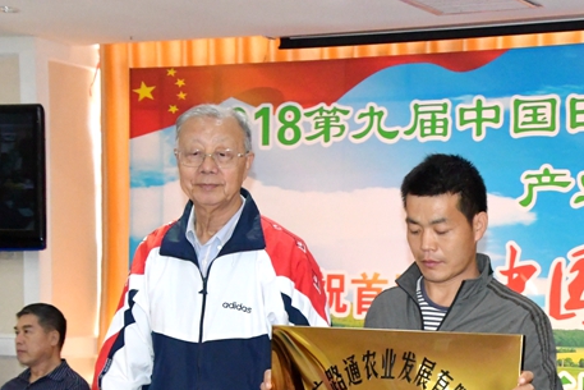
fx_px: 1477
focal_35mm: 91
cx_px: 437
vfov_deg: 14.9
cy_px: 339
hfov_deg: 22.2
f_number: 7.1
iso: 4000
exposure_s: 1/30
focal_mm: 35
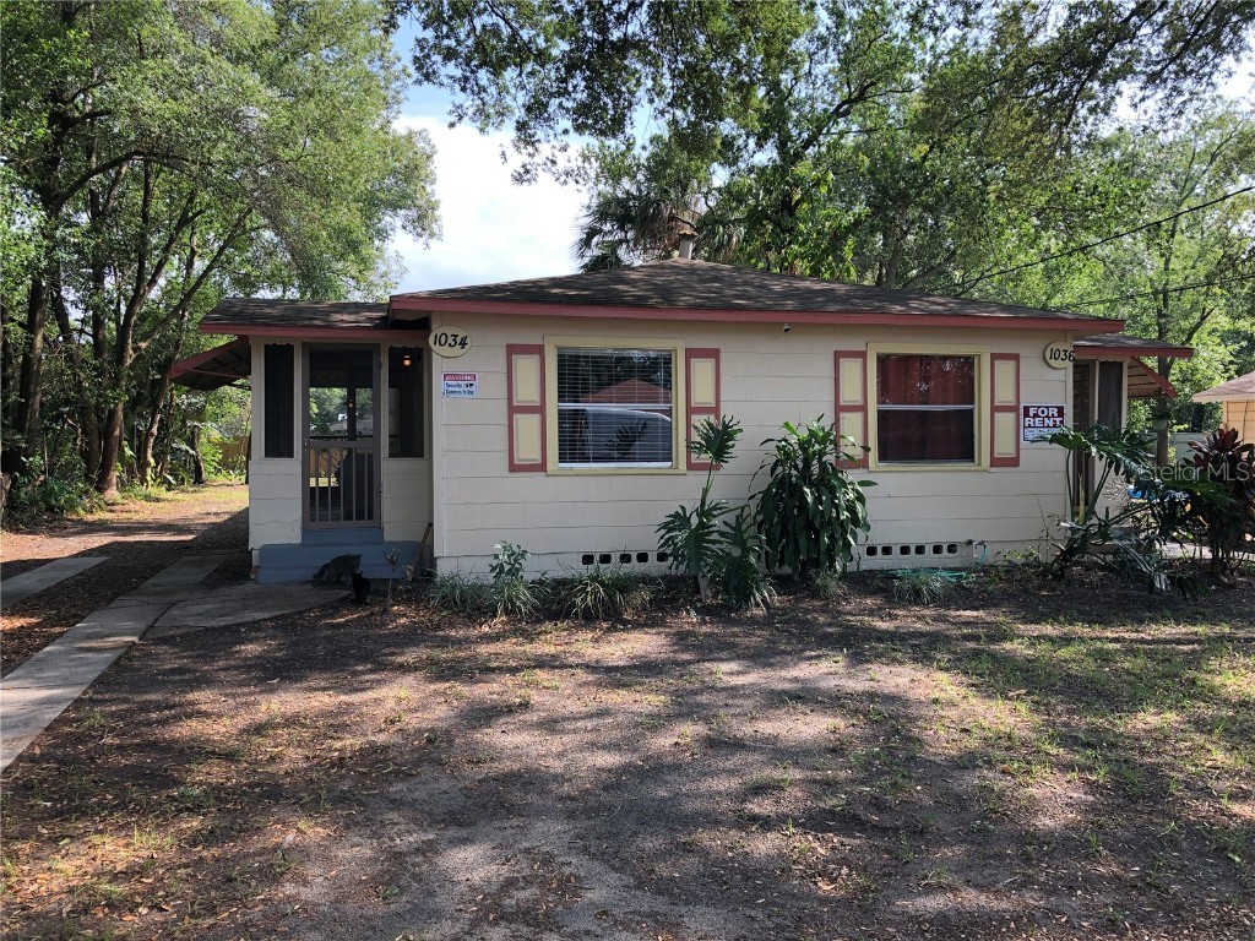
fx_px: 1015
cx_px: 628
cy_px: 470
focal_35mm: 28
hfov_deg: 63.4
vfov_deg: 49.7
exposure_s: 1/281
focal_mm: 4
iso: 20
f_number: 1.8
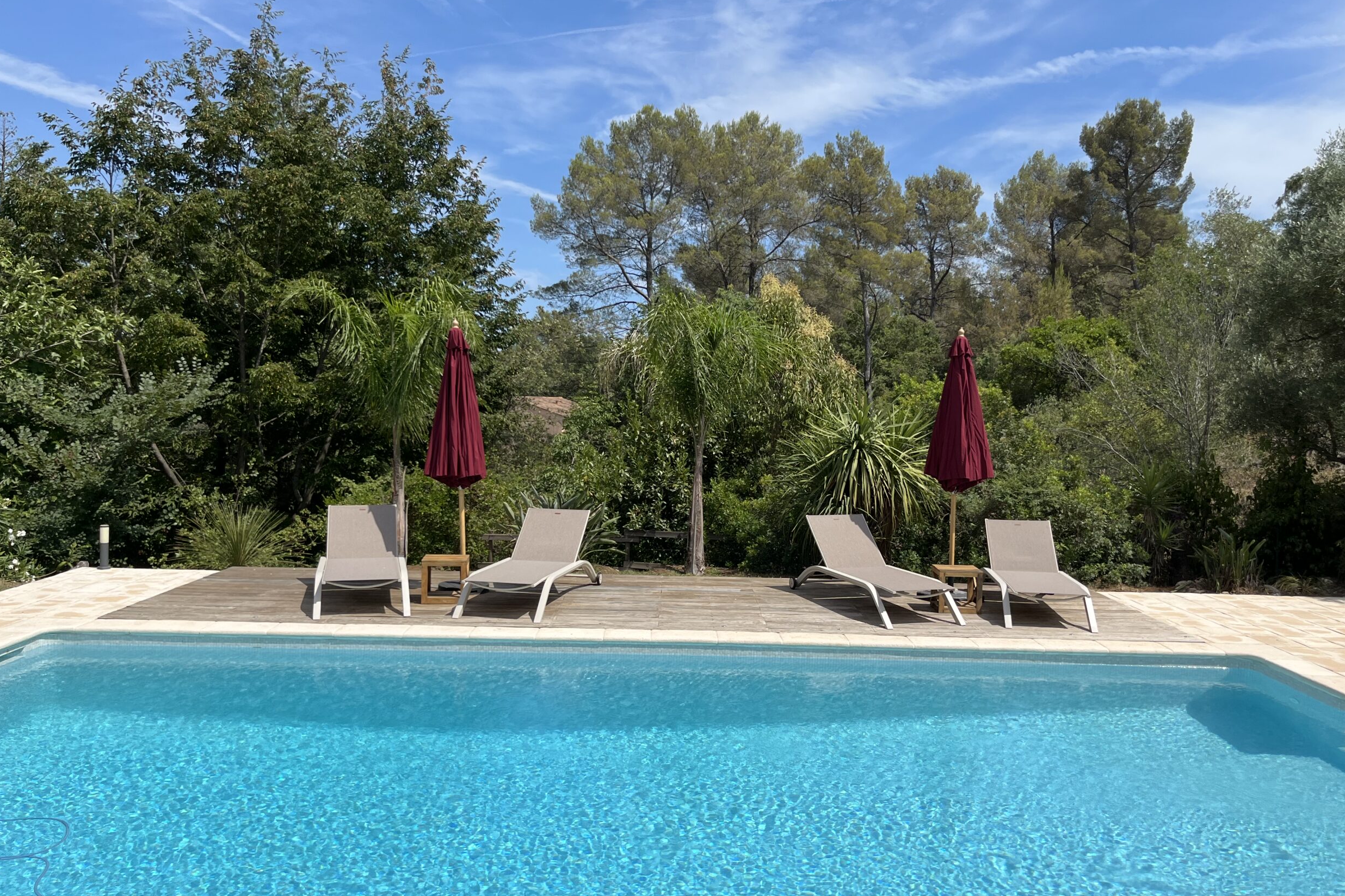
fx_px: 1046
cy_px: 456
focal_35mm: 28
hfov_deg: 65.5
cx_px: 684
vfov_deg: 46.4
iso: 50
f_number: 1.6
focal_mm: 5.1
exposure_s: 1/4484
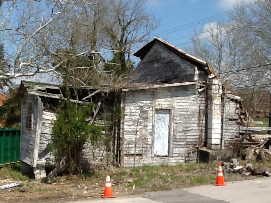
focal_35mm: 59
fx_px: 462
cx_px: 169
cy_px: 132
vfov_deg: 24.7
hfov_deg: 32.5
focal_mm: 2.03
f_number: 2.4
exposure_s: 1/1912
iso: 40
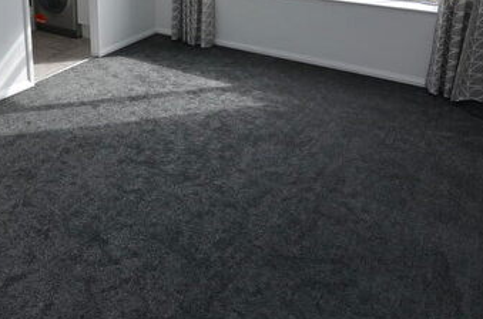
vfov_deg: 35.2
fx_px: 455
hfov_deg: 54.7
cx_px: 160
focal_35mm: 34
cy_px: 5
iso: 200
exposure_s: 1/200
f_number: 7.1
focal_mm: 11
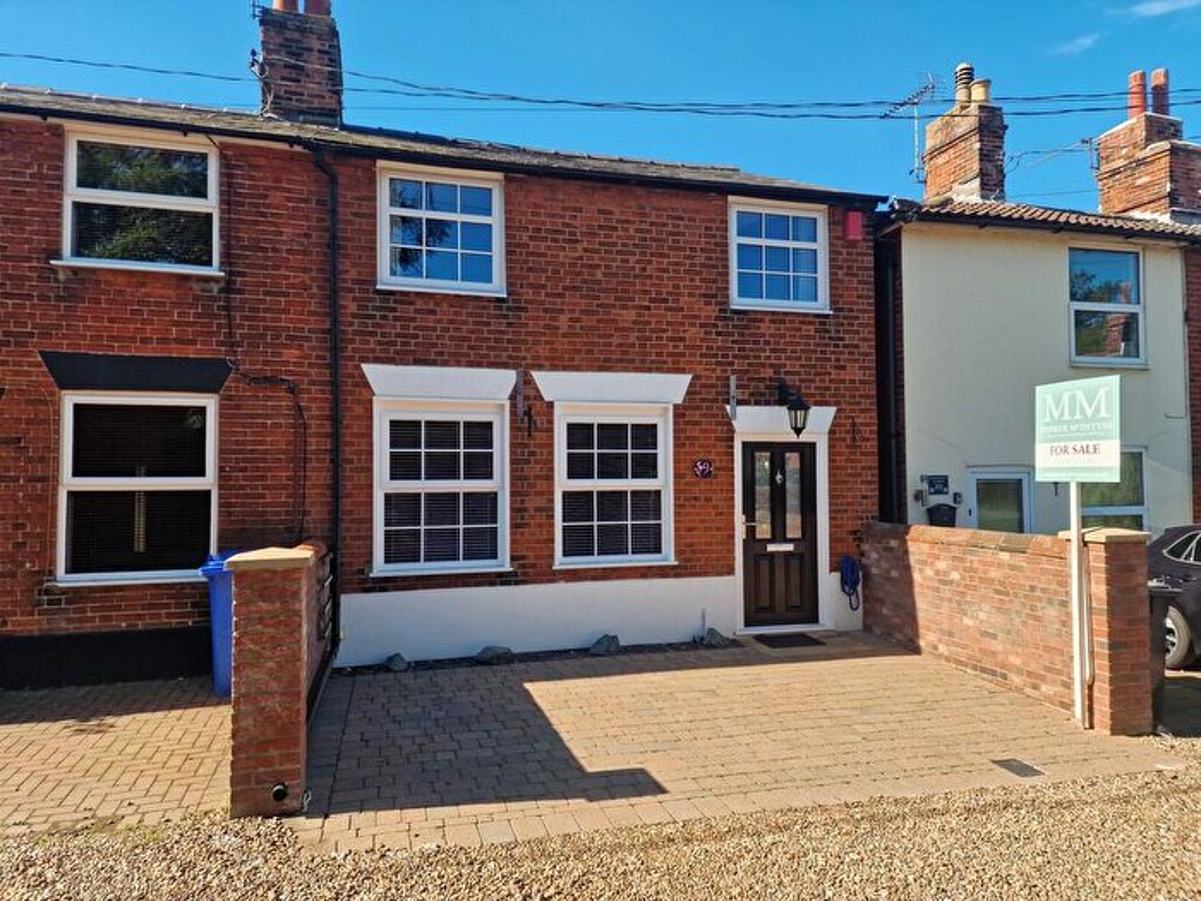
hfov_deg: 73.9
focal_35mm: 23
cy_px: 450
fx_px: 798
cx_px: 600
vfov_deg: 58.9
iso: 50
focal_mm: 6.4
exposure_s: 1/506
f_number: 1.8
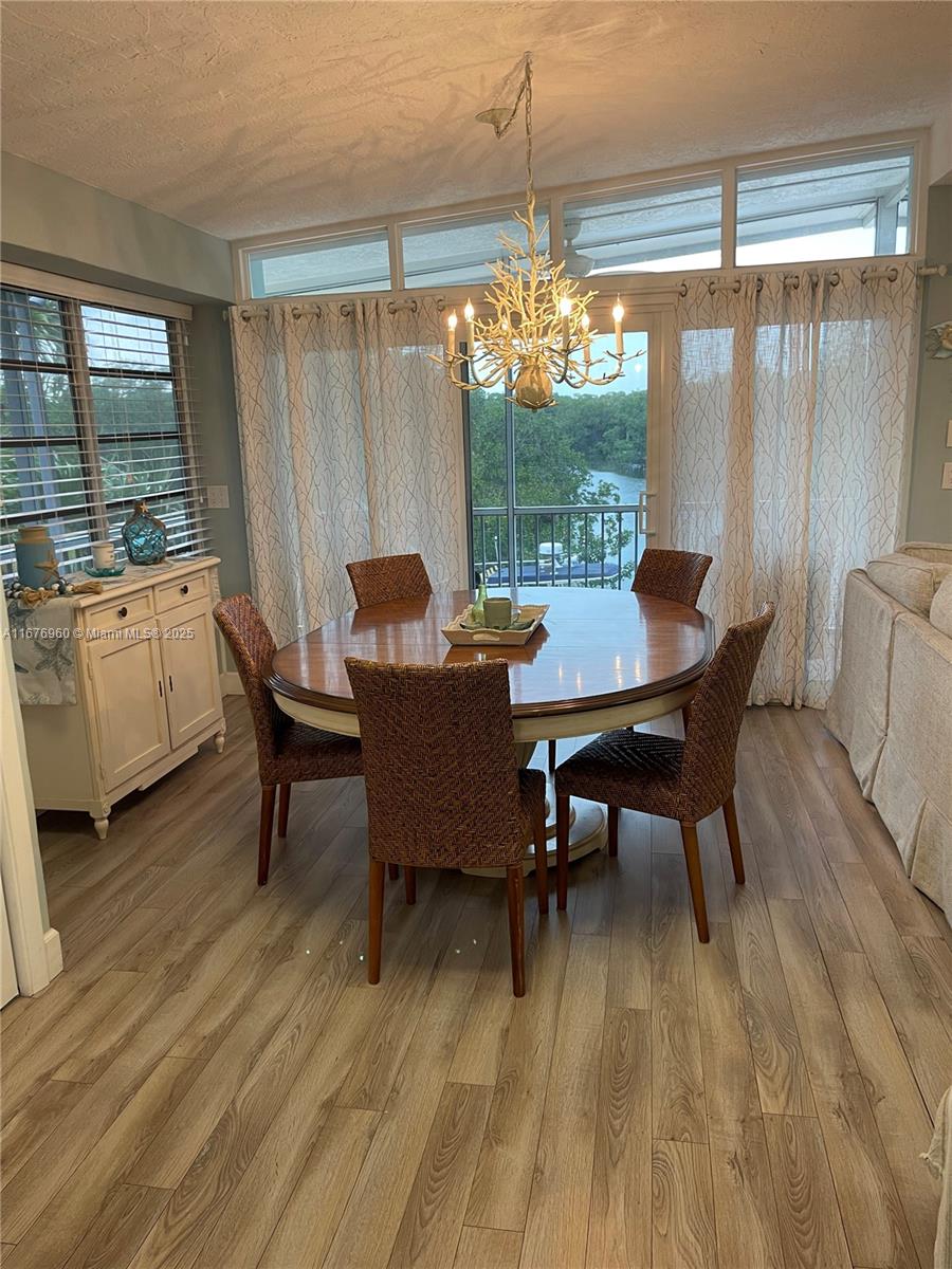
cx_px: 476
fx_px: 953
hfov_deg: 53.1
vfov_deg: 67.3
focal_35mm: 26
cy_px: 634
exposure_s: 1/60
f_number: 1.6
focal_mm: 5.1
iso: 80
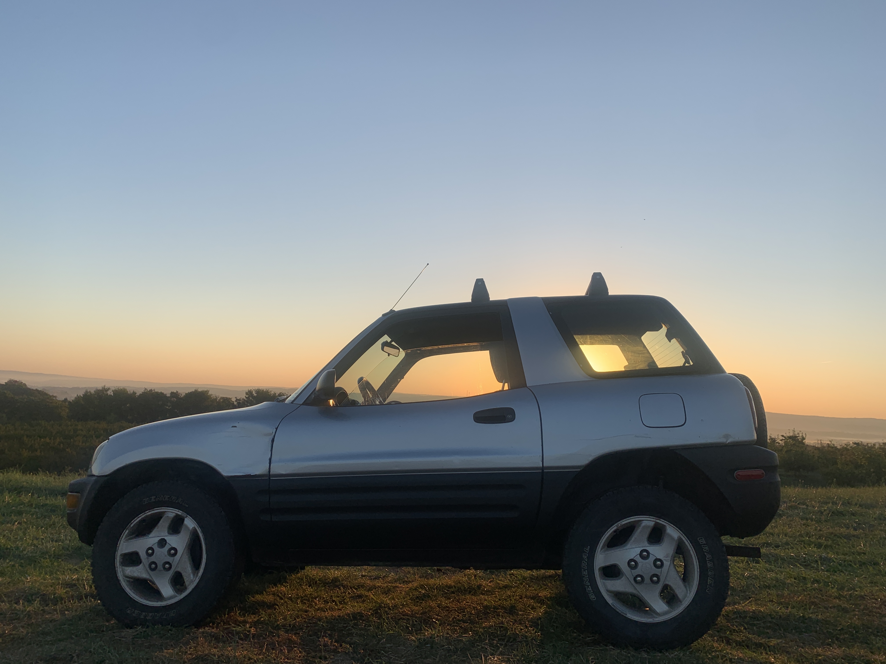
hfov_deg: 67.3
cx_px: 443
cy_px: 332
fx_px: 665
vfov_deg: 53.1
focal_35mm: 26
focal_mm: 4.25
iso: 25
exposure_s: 1/1205
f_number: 1.8
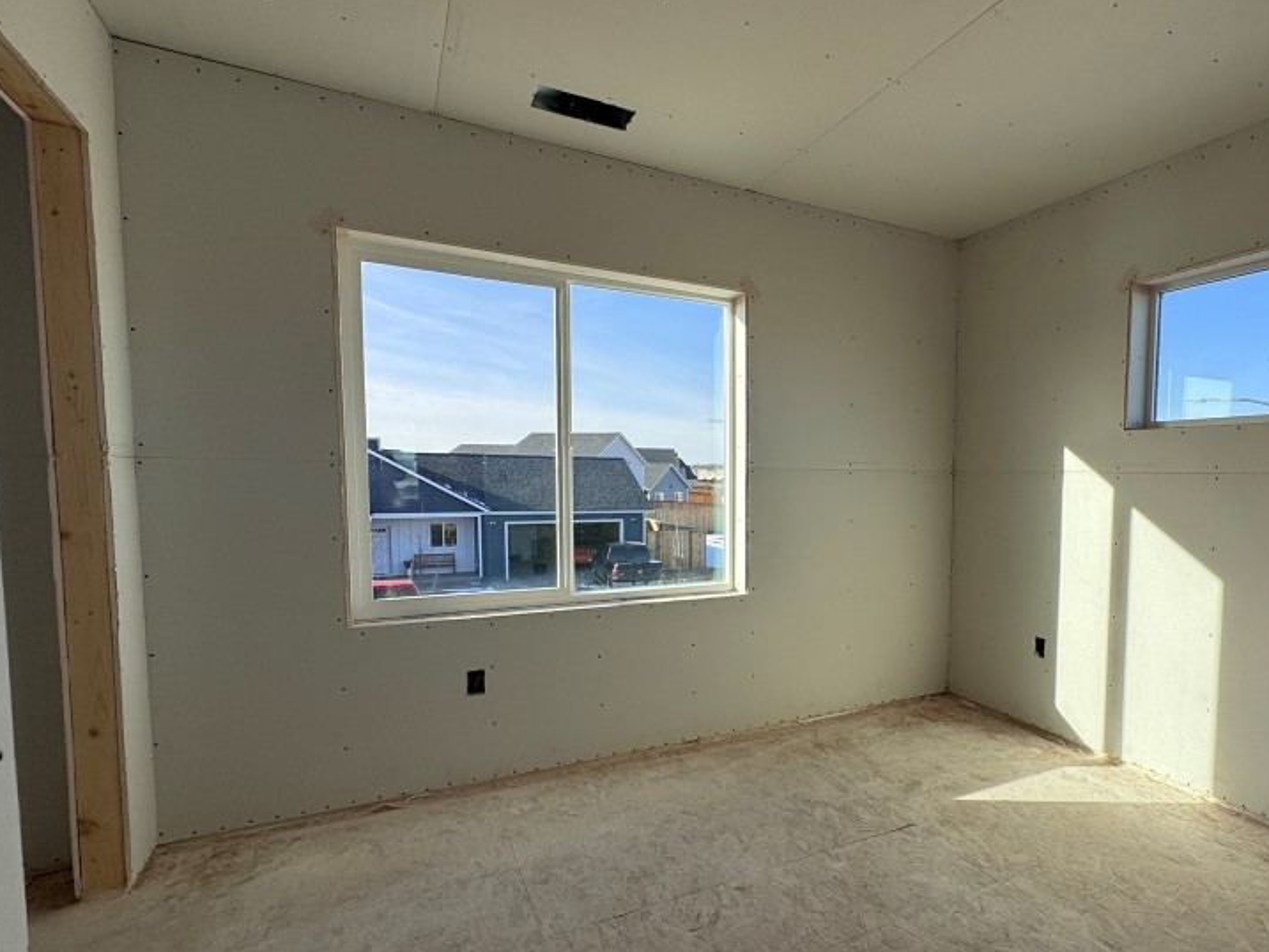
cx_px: 839
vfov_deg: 65.8
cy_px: 531
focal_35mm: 20
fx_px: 733
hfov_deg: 79.2
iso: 40
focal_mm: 2.22
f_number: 2.2
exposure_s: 1/804
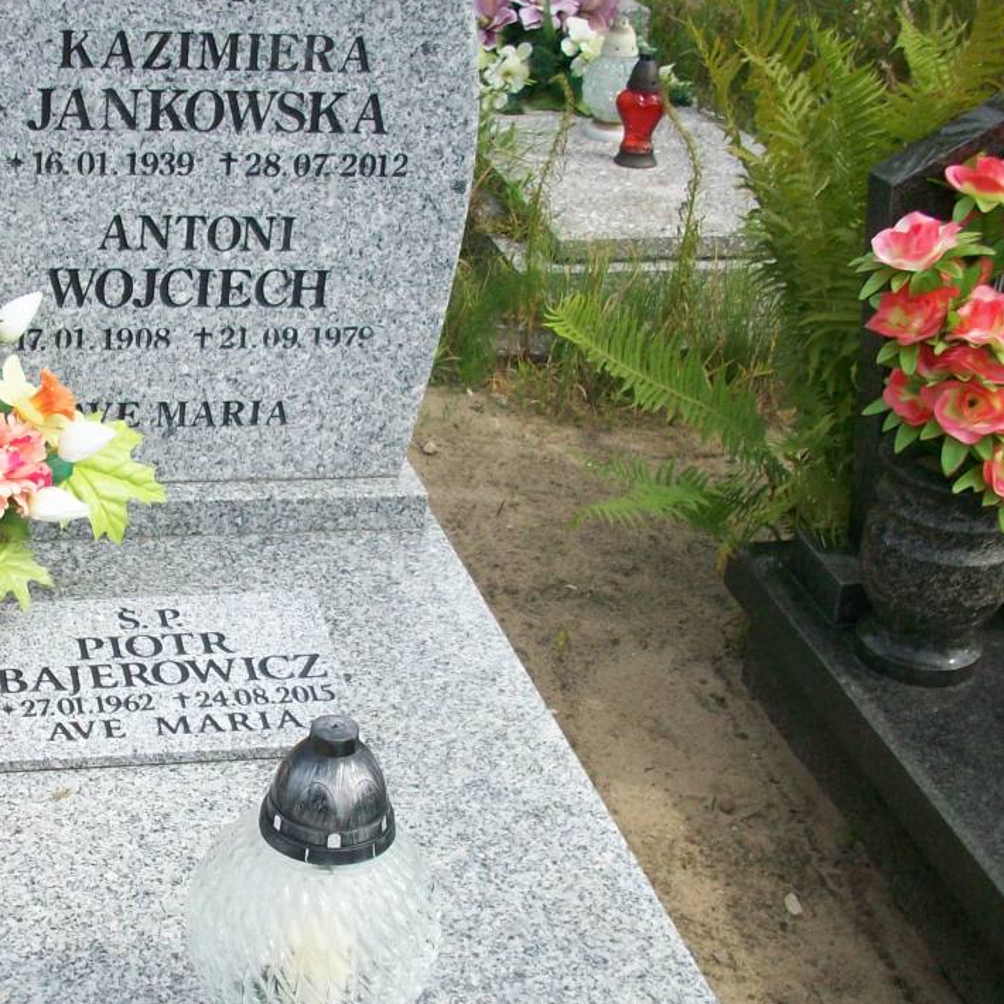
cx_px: 180
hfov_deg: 28.4
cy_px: 595
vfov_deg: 29.0
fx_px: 1936
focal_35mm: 59
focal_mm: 6.2
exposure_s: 1/247
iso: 80
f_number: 5.6
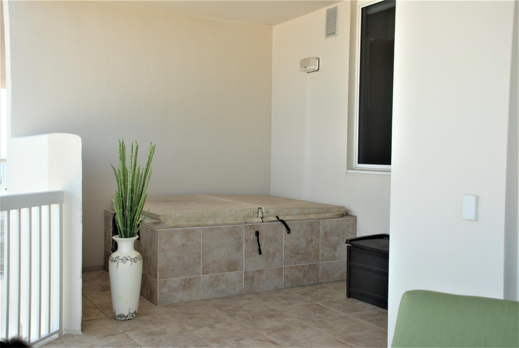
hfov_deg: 49.5
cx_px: 260
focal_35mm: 39
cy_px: 174
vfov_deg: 34.3
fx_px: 563
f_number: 5.6
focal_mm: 26
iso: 125
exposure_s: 1/125
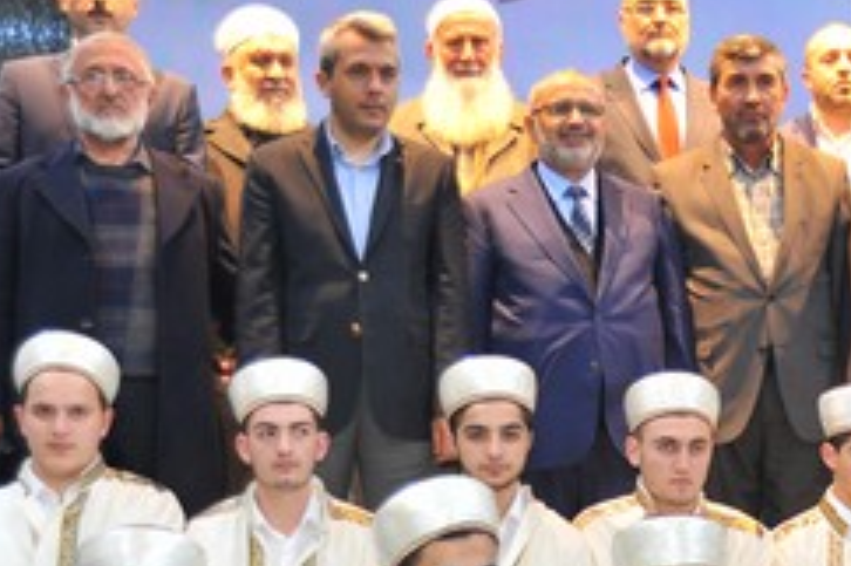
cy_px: 643
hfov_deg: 20.8
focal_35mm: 97
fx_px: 2291
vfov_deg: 13.8
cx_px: 696
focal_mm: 35
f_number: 2.8
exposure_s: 1/60
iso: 800
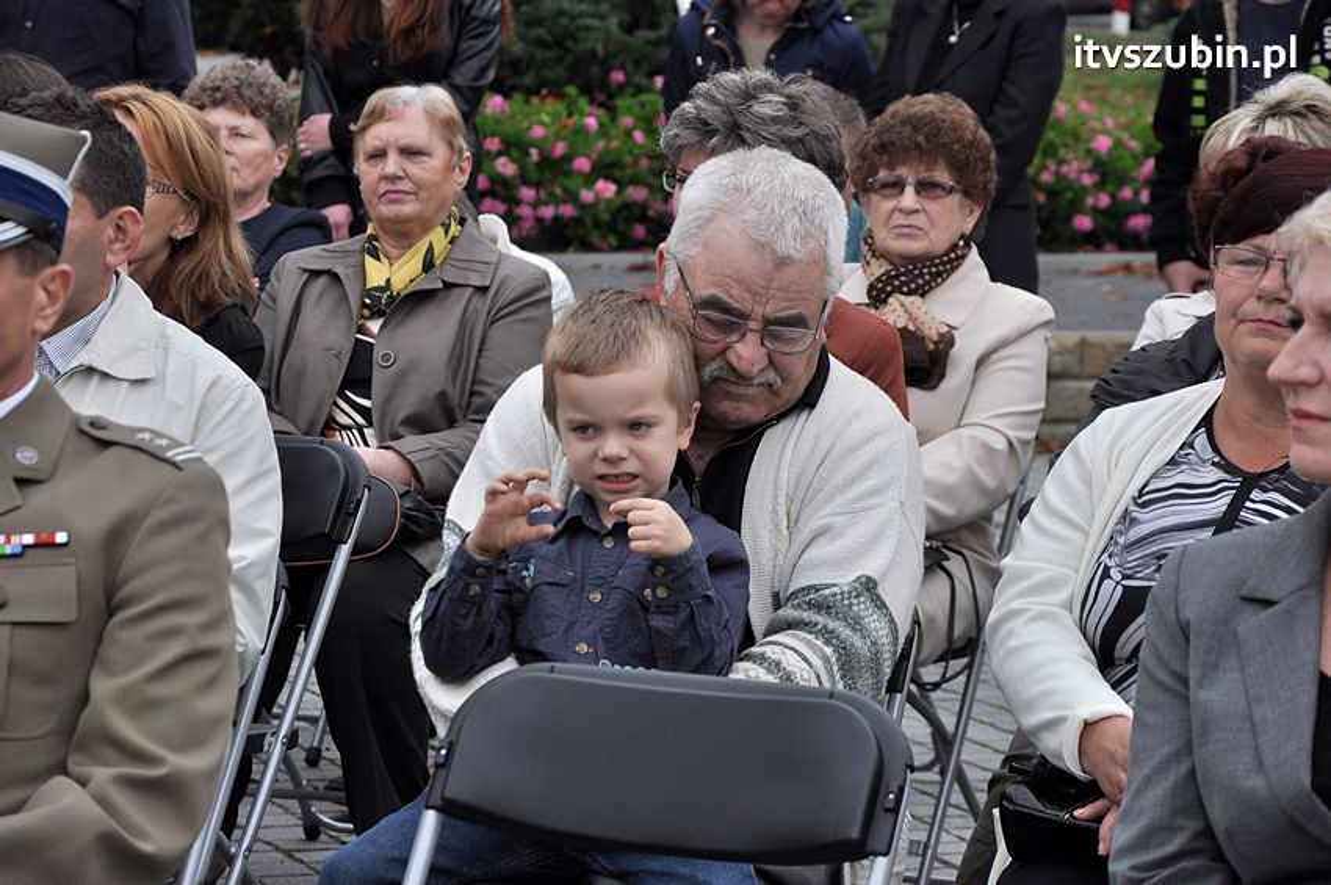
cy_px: 442
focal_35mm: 147
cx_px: 666
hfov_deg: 14.0
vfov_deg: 9.3
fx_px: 5430
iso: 500
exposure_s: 1/800
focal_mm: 98
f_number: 7.1
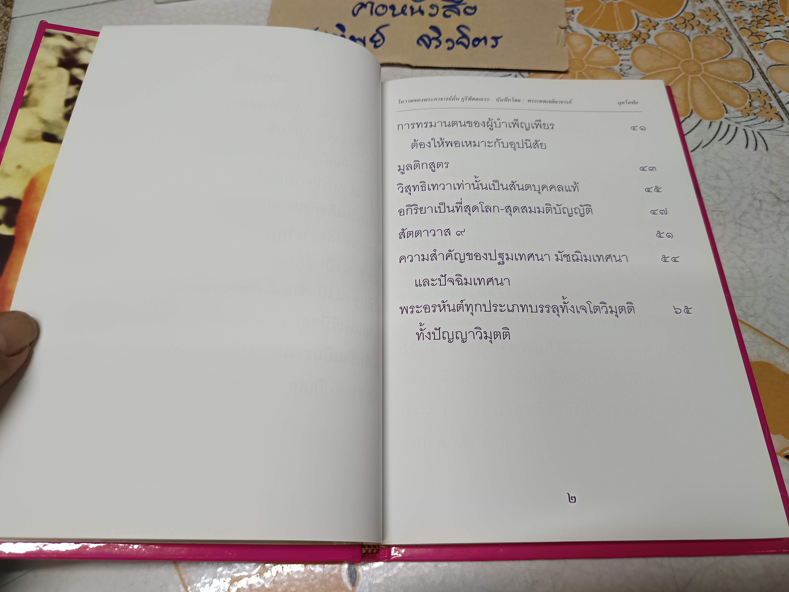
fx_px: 570
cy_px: 294
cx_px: 389
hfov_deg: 69.4
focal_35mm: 25
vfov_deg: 54.9
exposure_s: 1/50
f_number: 1.7
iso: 941
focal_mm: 5.31
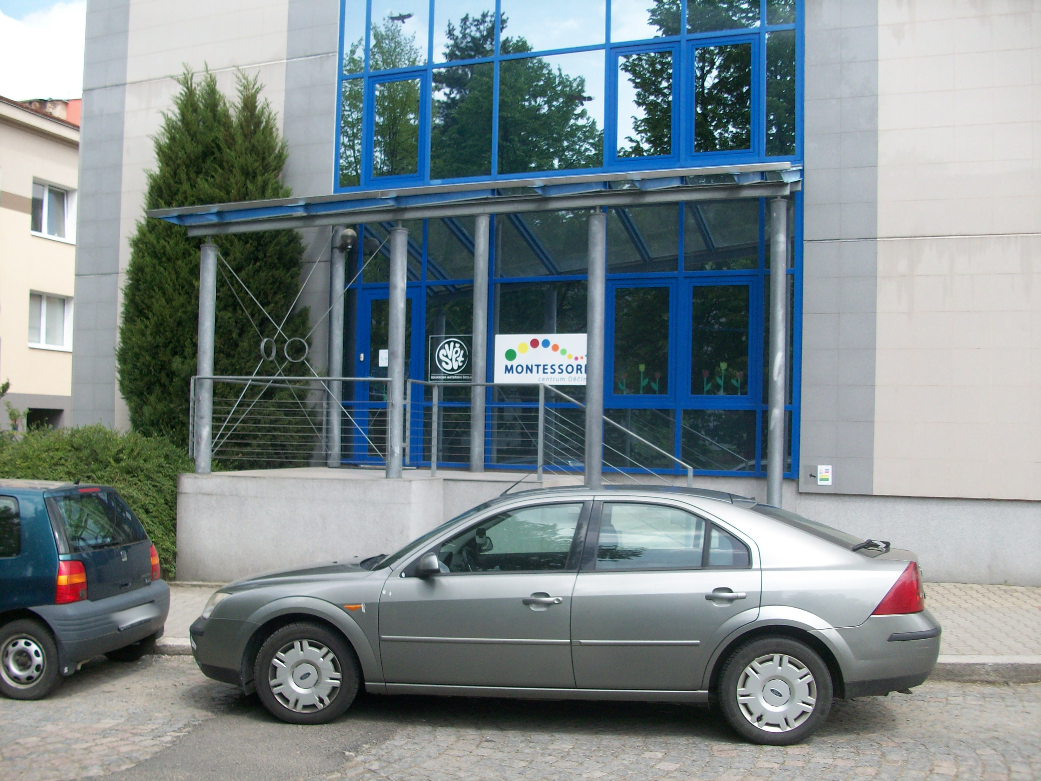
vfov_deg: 41.8
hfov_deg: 54.0
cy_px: 390
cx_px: 520
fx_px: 1022
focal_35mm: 34
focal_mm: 5.7
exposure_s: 1/405
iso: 64
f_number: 2.8
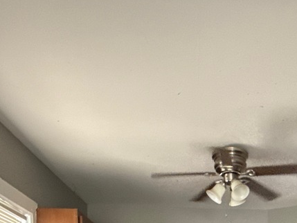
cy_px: 350
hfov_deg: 38.9
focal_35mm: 47
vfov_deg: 23.5
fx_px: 403
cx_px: 238
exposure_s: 1/40
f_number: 2.2
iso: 1000
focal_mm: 2.22
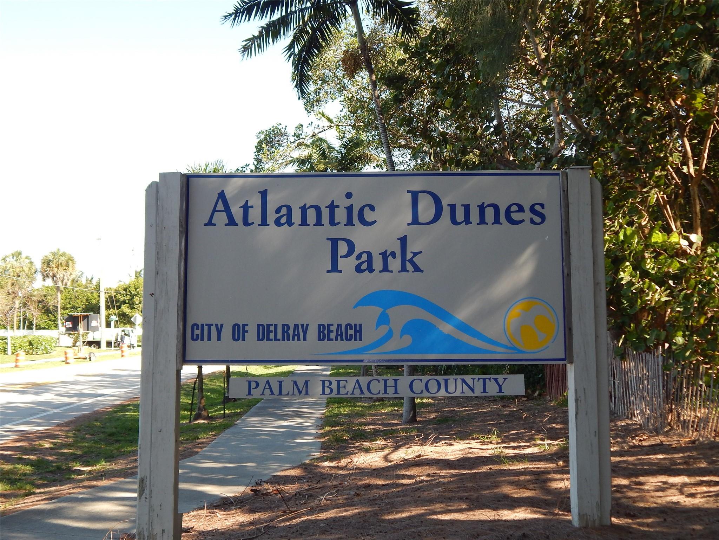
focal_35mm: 43
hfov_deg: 43.9
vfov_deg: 33.6
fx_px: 893
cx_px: 360
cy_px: 270
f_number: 3.6
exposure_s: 1/250
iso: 125
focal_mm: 7.7
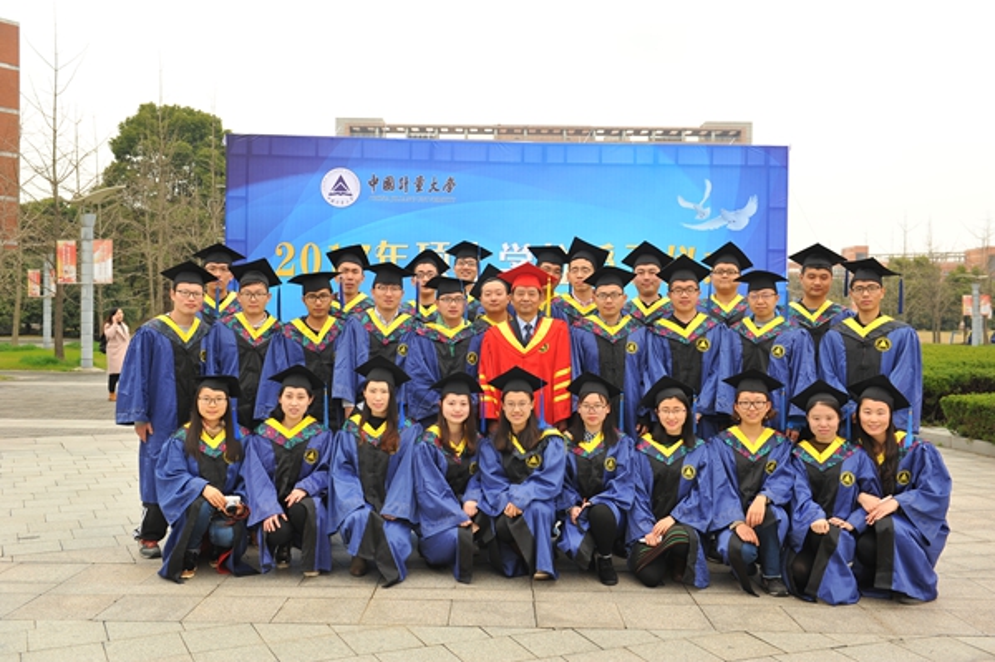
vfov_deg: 37.8
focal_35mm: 35
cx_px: 498
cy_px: 331
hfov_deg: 54.5
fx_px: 967
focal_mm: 35
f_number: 5
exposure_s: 1/320
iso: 250
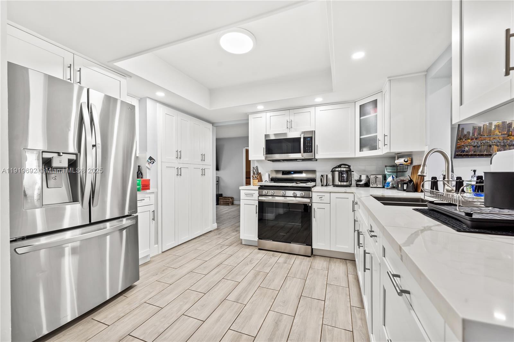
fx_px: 200
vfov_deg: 81.2
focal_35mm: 14
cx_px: 257
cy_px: 171
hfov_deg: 104.3
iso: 400
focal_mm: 14
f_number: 8
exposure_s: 1/5
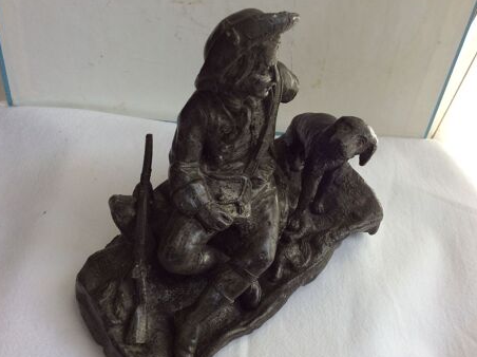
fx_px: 468
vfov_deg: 41.7
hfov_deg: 54.0
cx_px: 242
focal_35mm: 34
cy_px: 180
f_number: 2.4
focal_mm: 3.3
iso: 32
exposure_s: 1/131
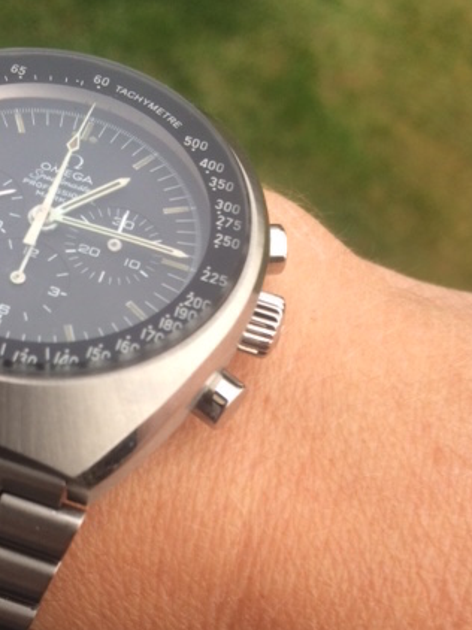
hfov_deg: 32.5
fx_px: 801
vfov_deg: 42.0
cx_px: 143
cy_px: 452
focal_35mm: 44
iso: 50
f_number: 2.2
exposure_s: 1/100
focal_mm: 4.15
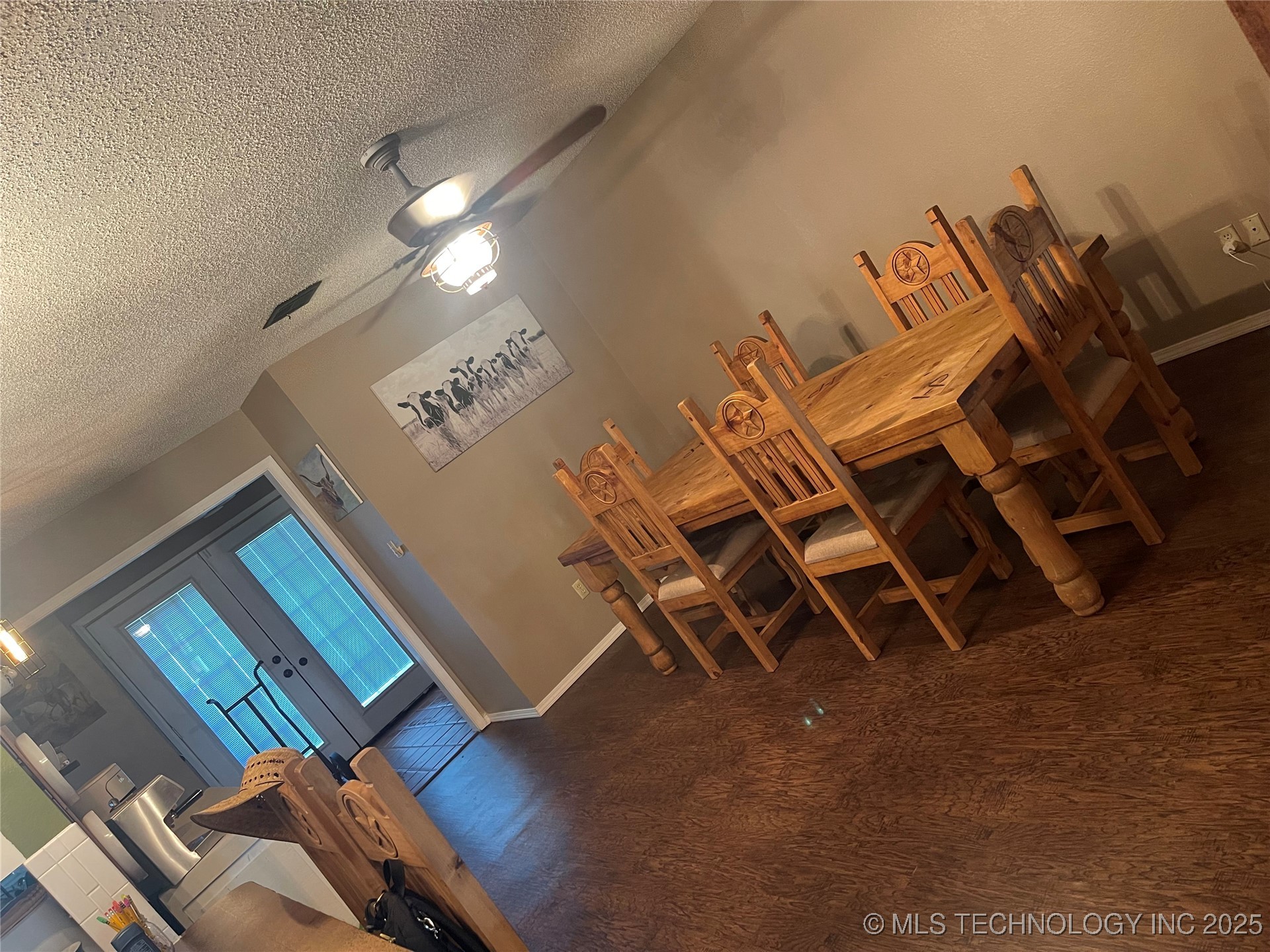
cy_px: 476
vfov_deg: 54.9
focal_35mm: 25
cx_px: 635
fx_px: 917
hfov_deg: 69.4
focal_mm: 5.1
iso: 400
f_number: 1.6
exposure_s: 1/40
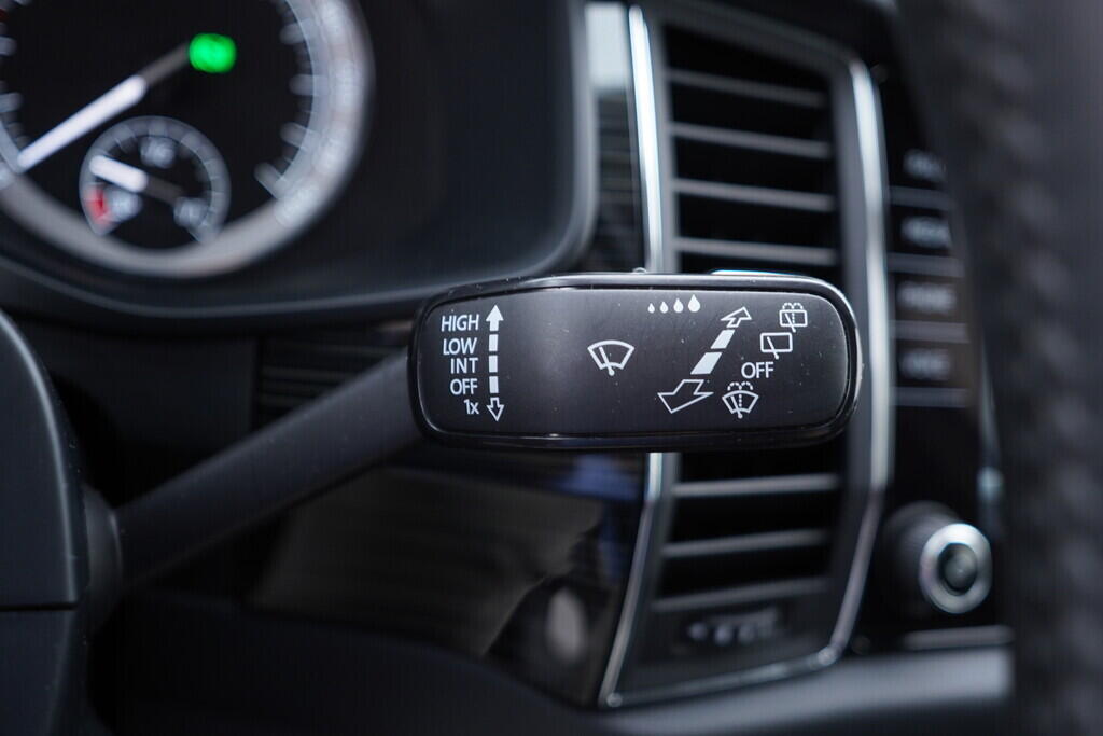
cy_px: 368
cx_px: 552
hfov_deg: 53.1
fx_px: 1103
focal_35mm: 36
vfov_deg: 36.9
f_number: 2.8
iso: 400
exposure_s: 1/40
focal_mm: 24
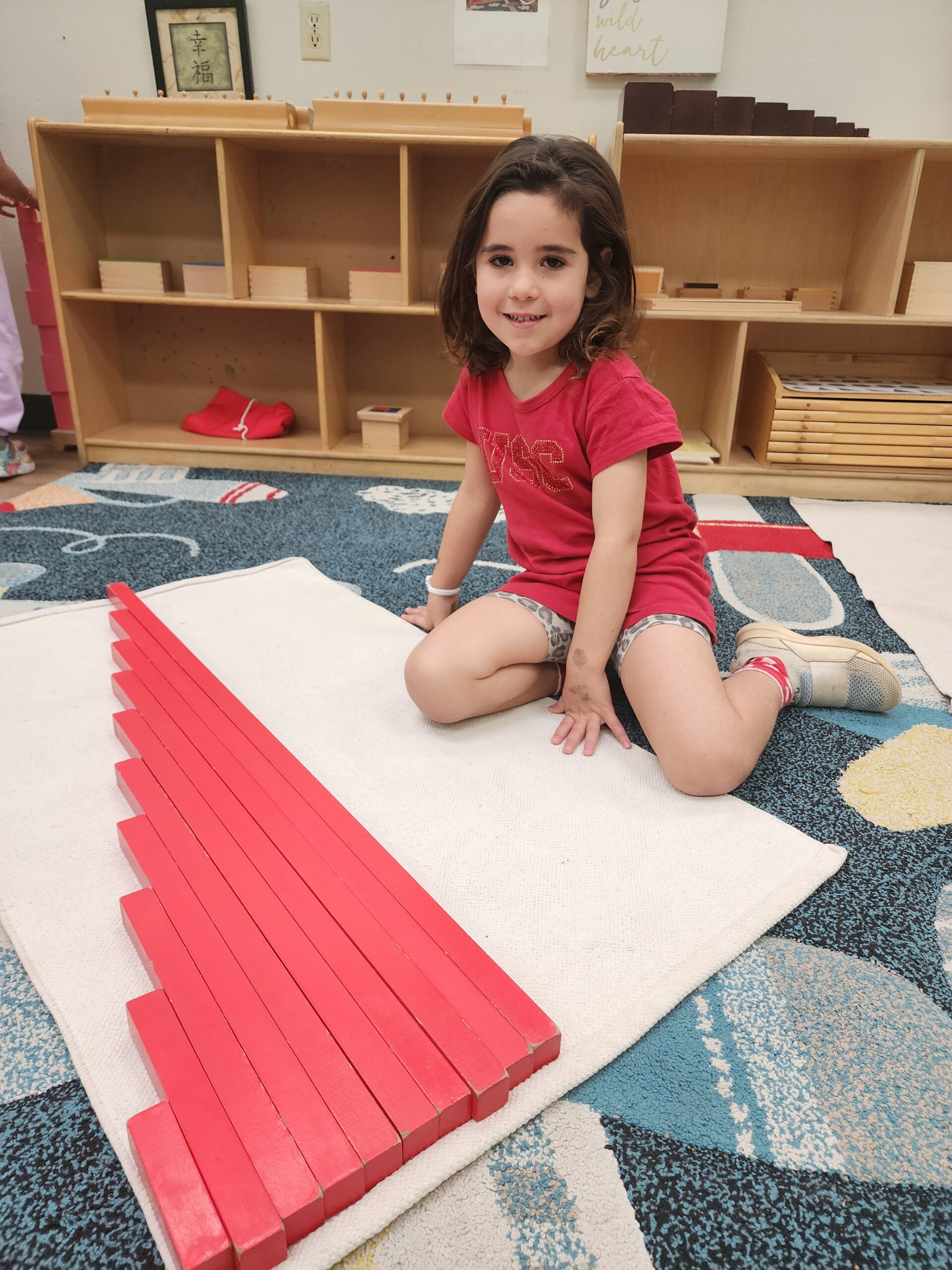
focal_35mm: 23
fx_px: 843
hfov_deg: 58.9
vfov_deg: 73.9
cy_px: 635
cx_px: 476
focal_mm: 6.4
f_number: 1.8
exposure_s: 1/120
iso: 250
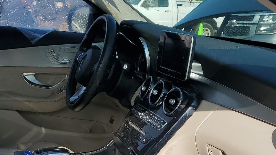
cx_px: 126
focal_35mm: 57
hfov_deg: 36.6
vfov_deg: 20.1
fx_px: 417
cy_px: 172
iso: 50
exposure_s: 1/2500
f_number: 1.5
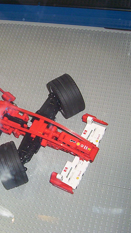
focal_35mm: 57
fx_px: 352
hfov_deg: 20.4
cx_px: -1
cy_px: 118
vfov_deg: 36.6
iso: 140
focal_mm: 5.26
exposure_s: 1/60
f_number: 3.84
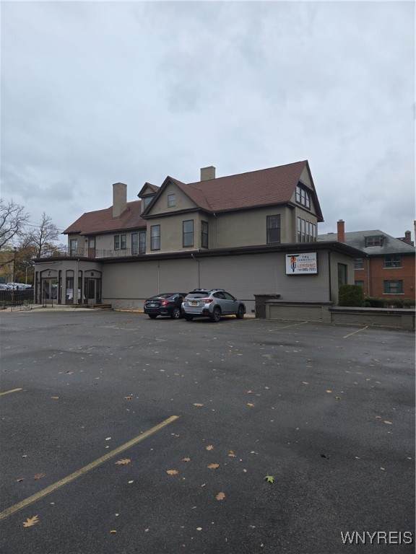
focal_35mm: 23
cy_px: 277
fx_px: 369
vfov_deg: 73.9
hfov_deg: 58.9
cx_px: 208
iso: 25
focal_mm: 5.4
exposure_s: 1/679
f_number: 1.8
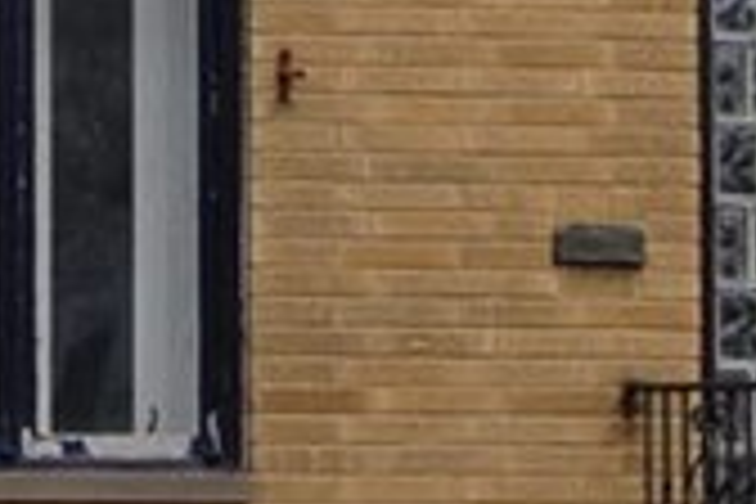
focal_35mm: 311
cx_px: -376
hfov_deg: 6.5
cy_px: -342
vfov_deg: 4.4
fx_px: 6530
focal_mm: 32
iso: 200
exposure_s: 1/320
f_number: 6.3
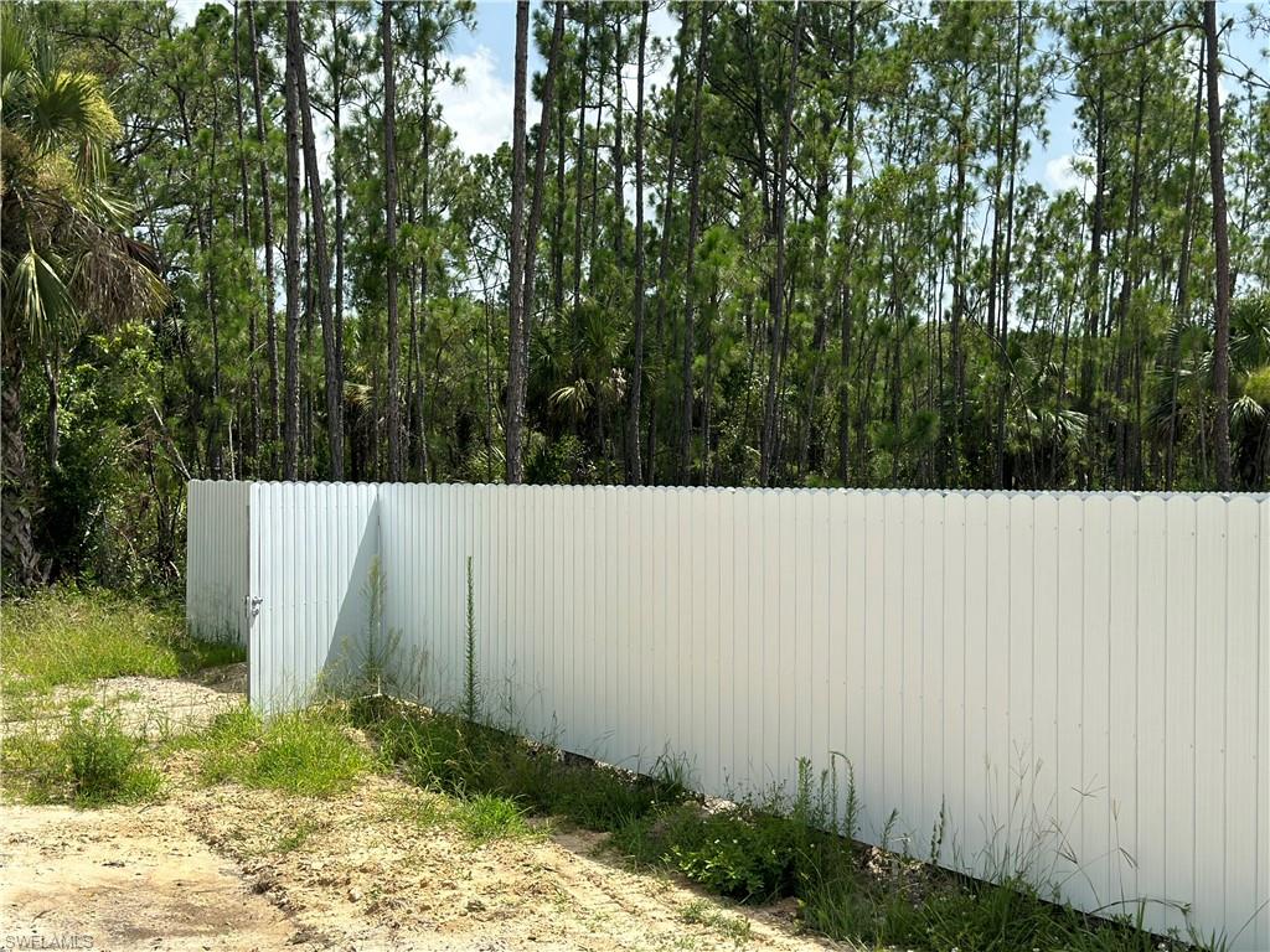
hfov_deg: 39.7
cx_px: 635
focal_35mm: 48
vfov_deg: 30.3
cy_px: 476
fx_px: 1761
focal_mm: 6.86
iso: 100
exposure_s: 1/5000
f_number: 1.78
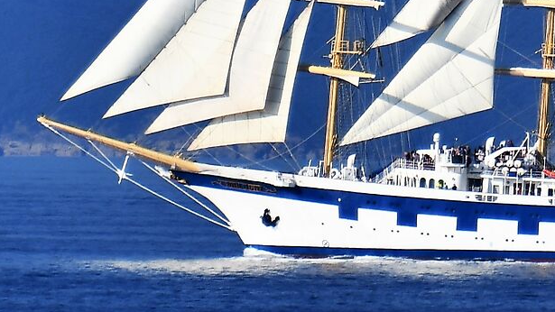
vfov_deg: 0.7
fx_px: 27094
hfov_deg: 1.2
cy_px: -90
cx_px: 445
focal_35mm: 1841
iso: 100
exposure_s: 1/250
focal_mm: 300
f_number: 5.6
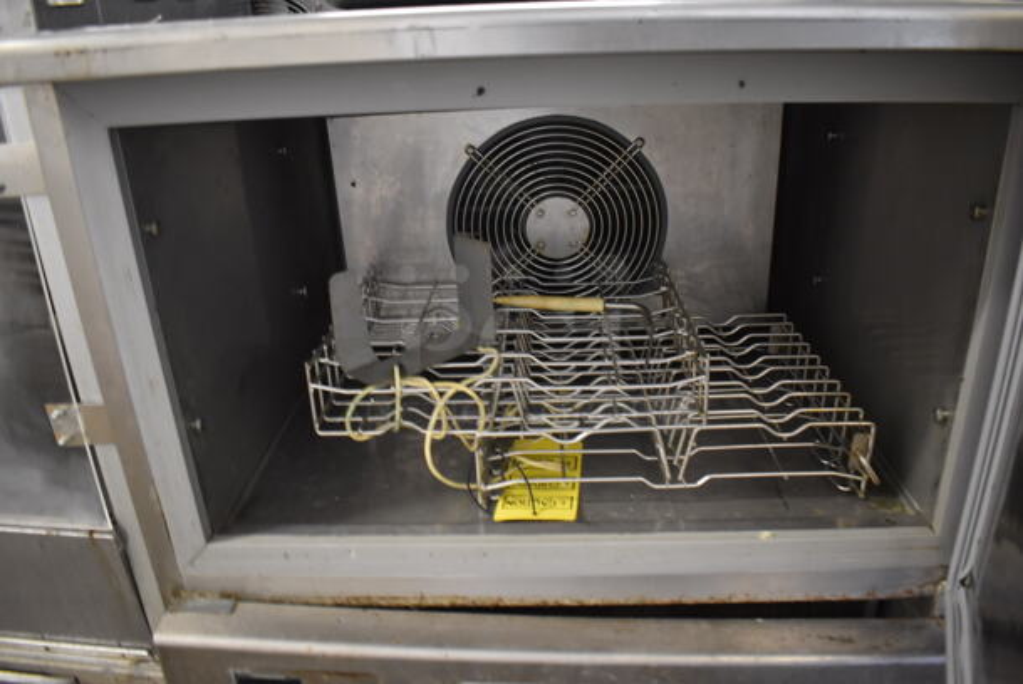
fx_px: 768
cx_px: 512
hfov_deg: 67.3
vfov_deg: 48.0
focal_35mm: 27
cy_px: 342
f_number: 3.5
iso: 1800
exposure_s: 1/30
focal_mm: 18
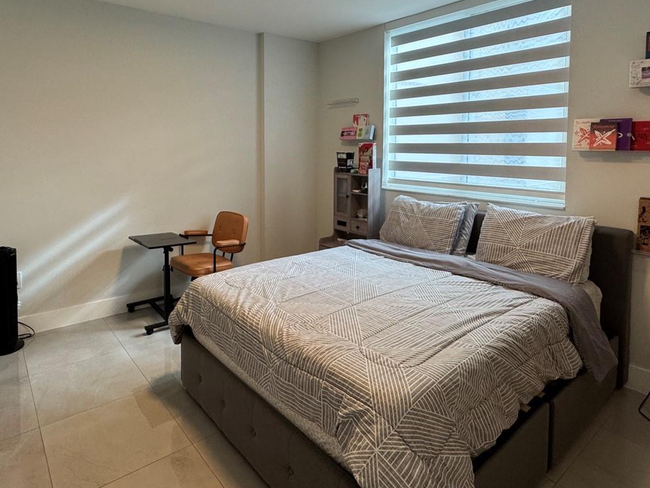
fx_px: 413
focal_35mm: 22
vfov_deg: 59.8
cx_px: 287
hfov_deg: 76.1
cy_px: 166
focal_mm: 2.22
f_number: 2.2
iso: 160
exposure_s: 1/120
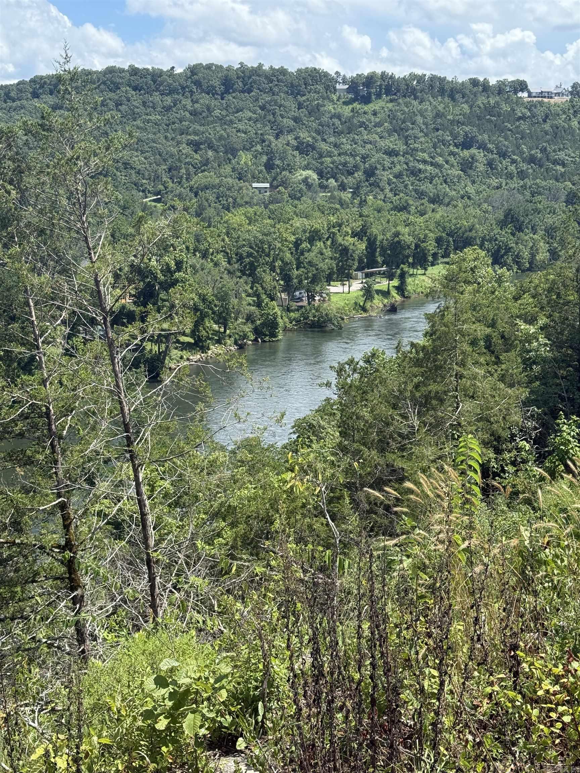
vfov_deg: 39.7
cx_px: 290
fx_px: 1072
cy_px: 386
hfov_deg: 30.3
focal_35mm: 48
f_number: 1.78
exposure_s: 1/3096
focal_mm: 6.76
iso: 100
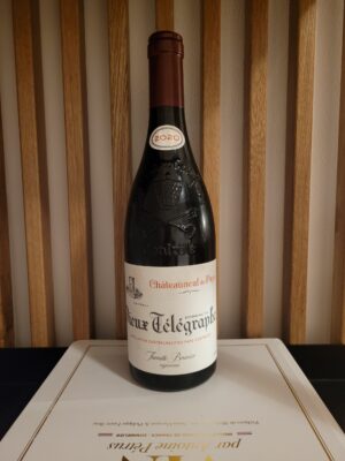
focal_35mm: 26
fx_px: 346
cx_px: 172
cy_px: 230
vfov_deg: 67.3
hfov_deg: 53.1
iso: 640
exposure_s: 1/25
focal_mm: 5.4
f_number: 1.8
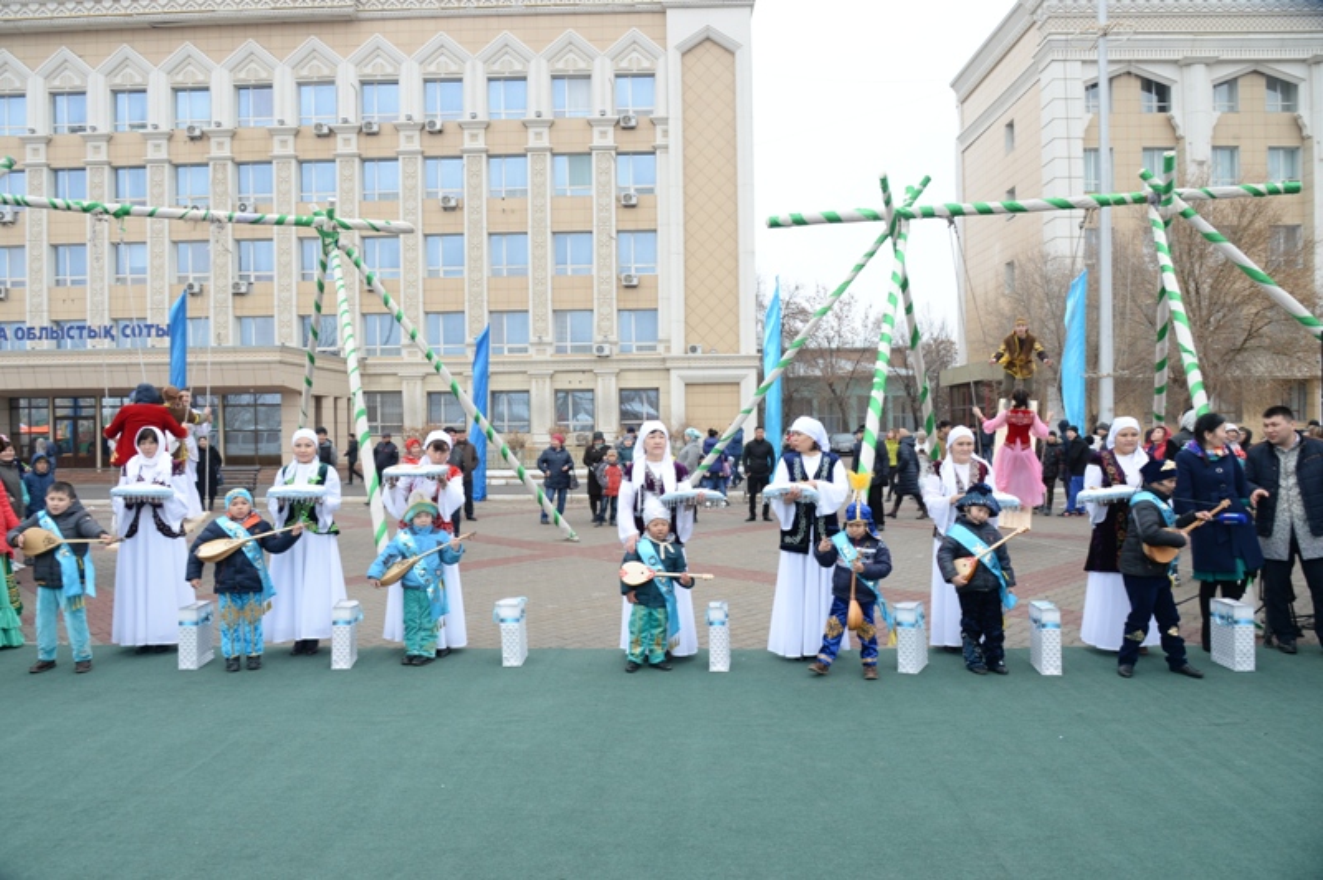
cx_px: 662
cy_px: 440
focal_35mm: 24
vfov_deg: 53.1
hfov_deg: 73.8
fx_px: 881
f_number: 9
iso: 280
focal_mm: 24
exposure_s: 1/100
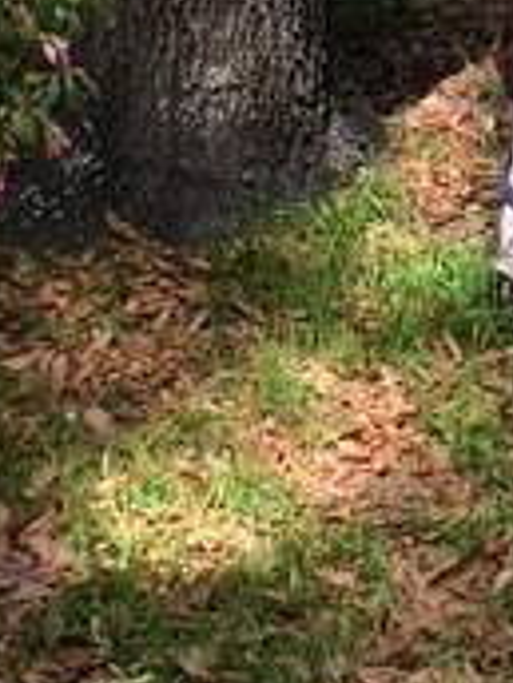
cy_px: -222
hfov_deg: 13.5
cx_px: 529
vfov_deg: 17.1
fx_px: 2134
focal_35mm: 108
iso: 32
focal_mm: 4.15
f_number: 2.2
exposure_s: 1/311
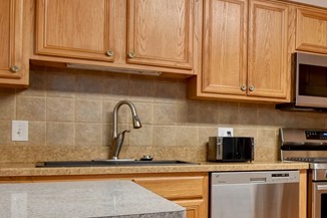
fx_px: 454
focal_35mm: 50
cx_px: 387
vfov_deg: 26.9
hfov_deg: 32.9
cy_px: 139
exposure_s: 1/40
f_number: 7.1
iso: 400
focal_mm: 10
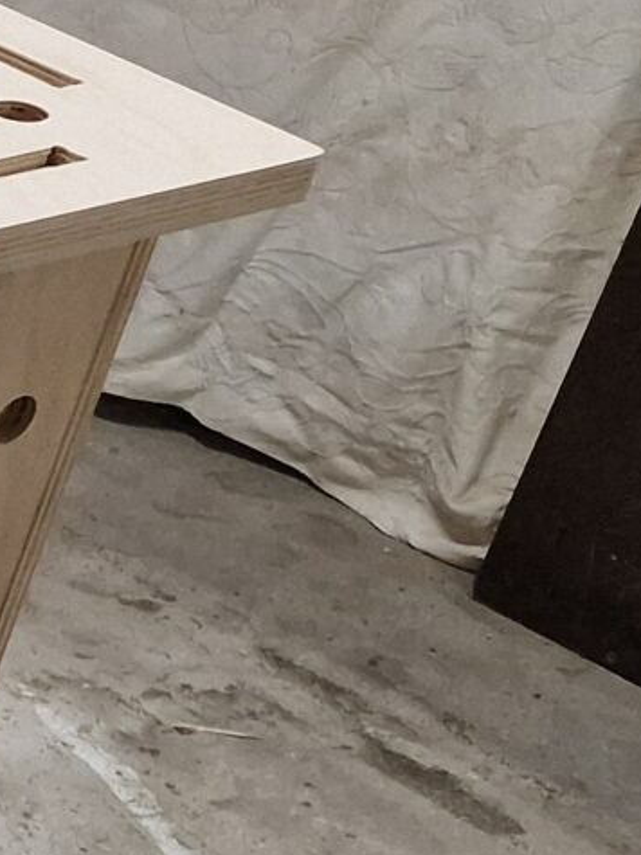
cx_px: -1637
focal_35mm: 124
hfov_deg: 8.5
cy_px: 891
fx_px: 3063
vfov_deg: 15.6
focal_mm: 6.4
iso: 320
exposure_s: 1/100
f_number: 1.8
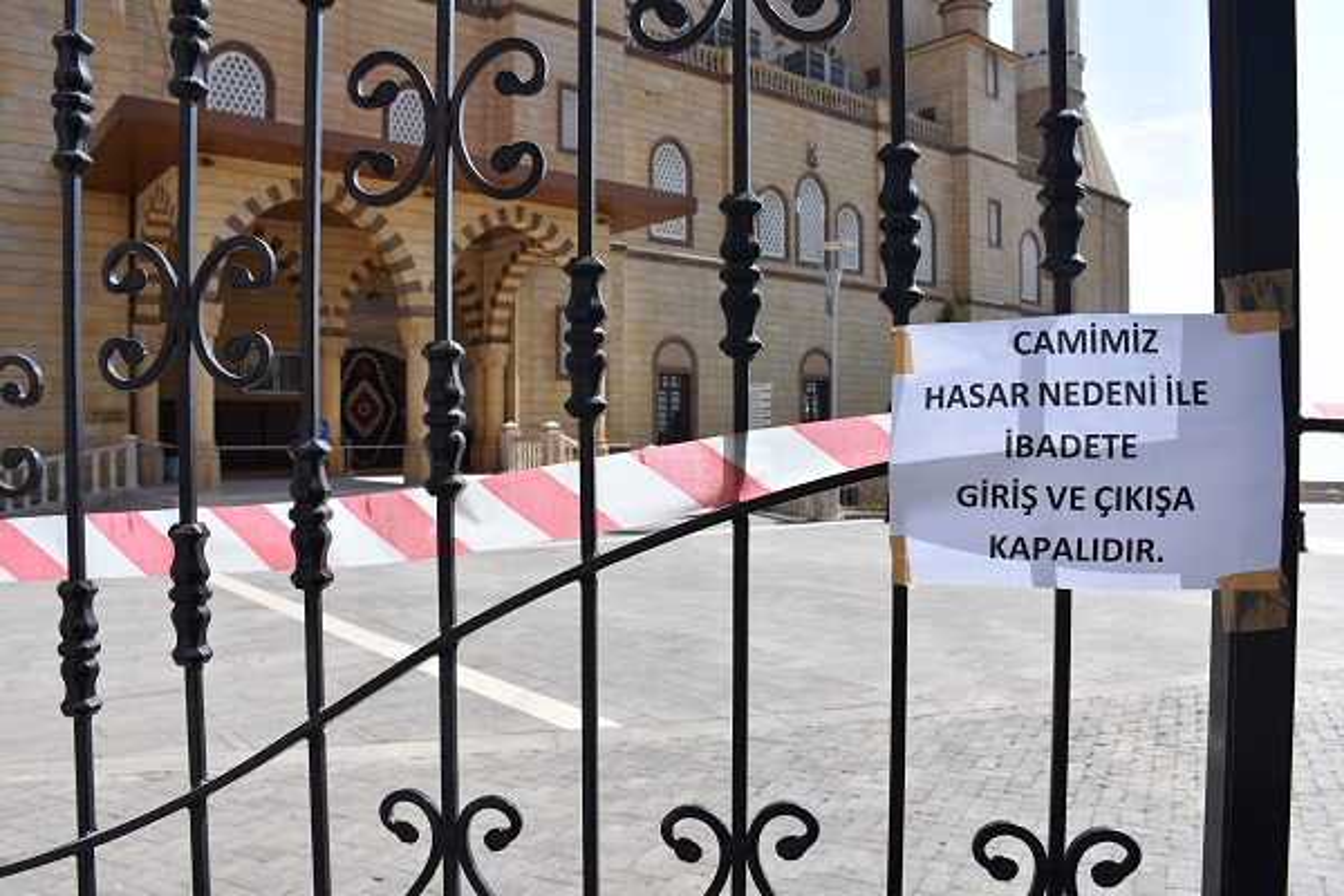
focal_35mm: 27
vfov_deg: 47.9
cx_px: 672
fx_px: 1008
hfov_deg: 67.4
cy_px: 448
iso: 200
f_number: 8
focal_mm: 18
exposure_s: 1/500
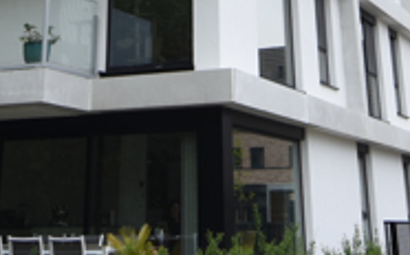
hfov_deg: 26.1
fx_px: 882
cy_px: -213
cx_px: 165
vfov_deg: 14.4
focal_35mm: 79
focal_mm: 12
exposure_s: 1/400
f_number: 7.1
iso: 200
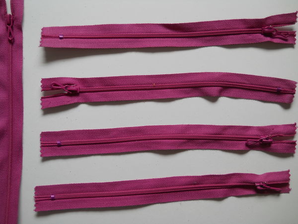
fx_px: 353
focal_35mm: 41
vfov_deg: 35.1
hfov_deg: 45.8
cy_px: 112
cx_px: 149
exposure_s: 1/60
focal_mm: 6.72
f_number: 3.1
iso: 80
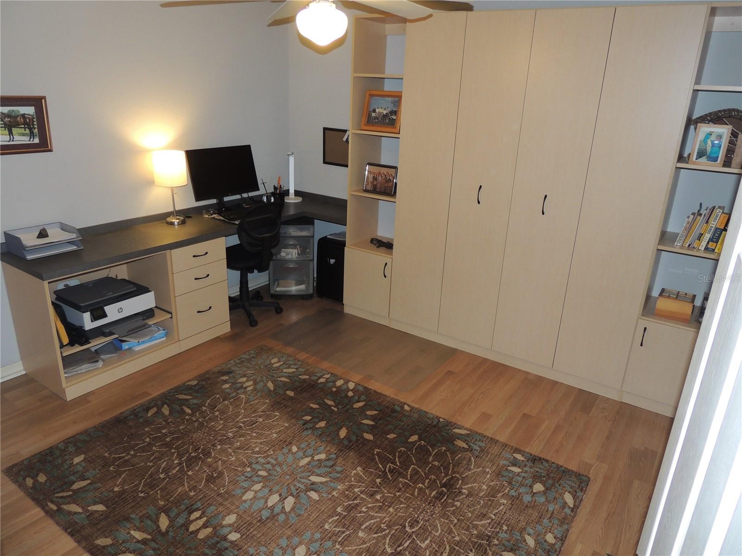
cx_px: 371
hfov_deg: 71.6
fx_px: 514
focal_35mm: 24
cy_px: 278
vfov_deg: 56.8
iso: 200
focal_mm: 4.3
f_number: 3
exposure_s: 1/30
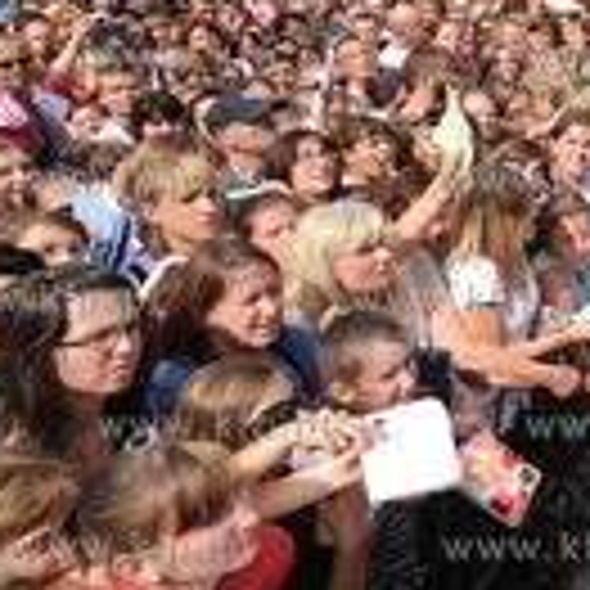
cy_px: 117
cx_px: 802
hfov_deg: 29.4
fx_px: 848
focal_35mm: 44
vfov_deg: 37.0
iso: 200
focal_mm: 17
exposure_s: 1/400
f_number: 8
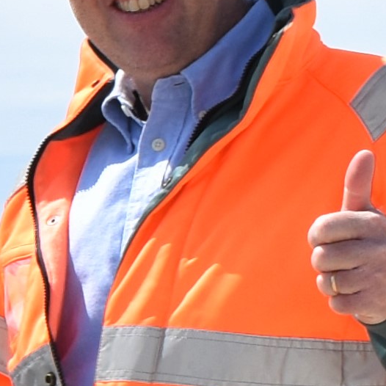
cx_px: -1054
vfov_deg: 5.1
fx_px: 4322
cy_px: 528
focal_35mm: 343
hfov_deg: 4.7
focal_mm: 25
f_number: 8
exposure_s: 1/800
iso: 200
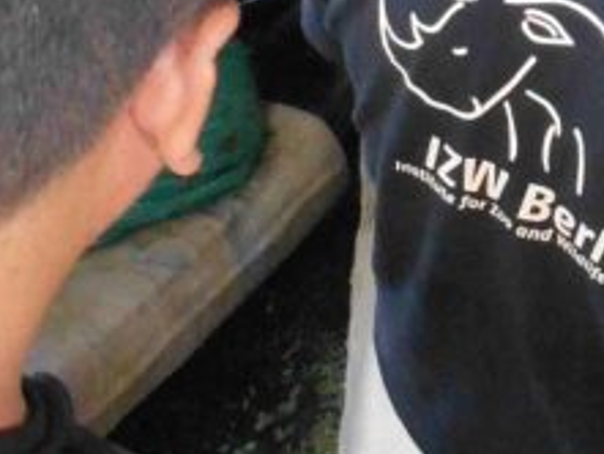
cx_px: 500
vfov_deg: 7.0
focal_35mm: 203
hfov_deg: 9.7
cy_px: -481
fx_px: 3544
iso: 360
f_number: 3.7
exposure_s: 1/30
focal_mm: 6.3
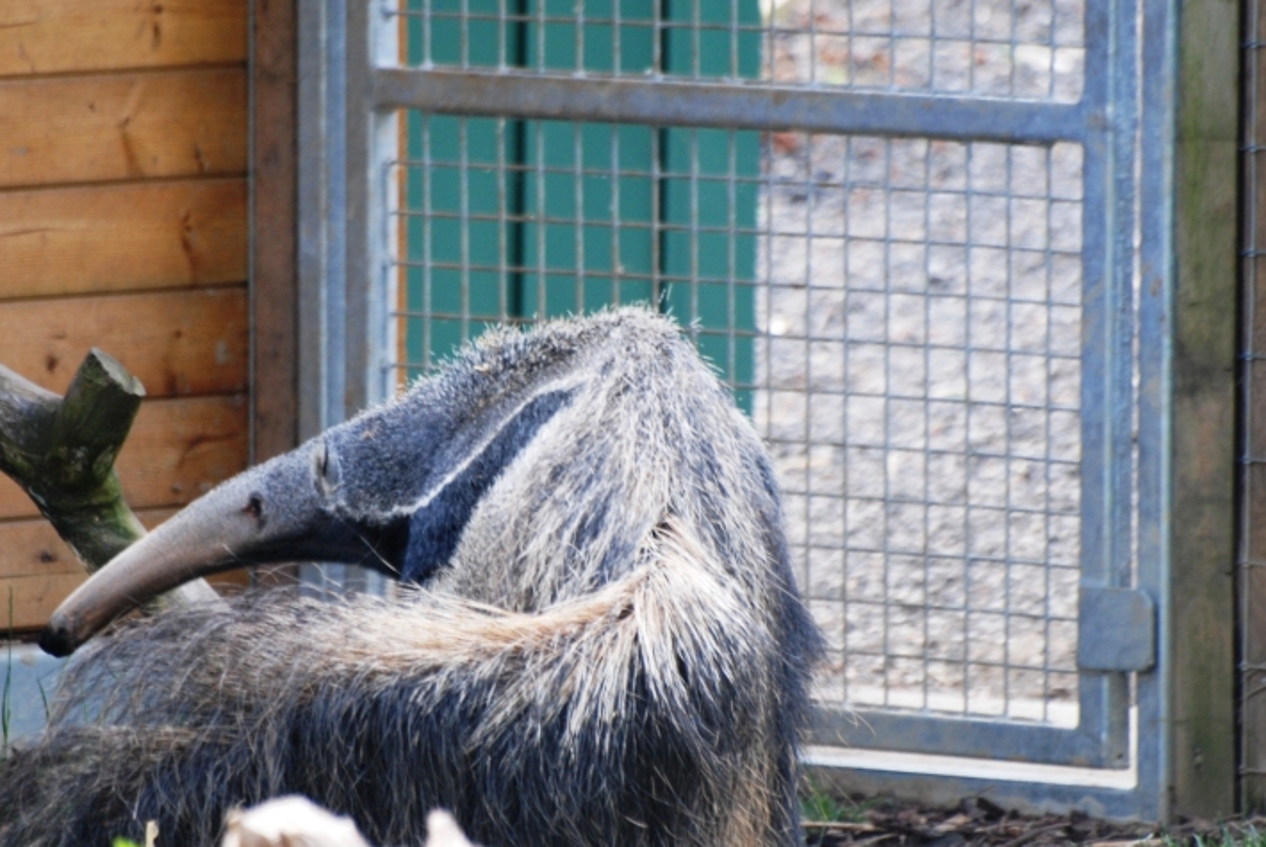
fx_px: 22846
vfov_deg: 2.1
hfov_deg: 3.2
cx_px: 489
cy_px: 441
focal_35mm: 649
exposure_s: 1/125
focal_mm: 300
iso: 360
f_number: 5.6
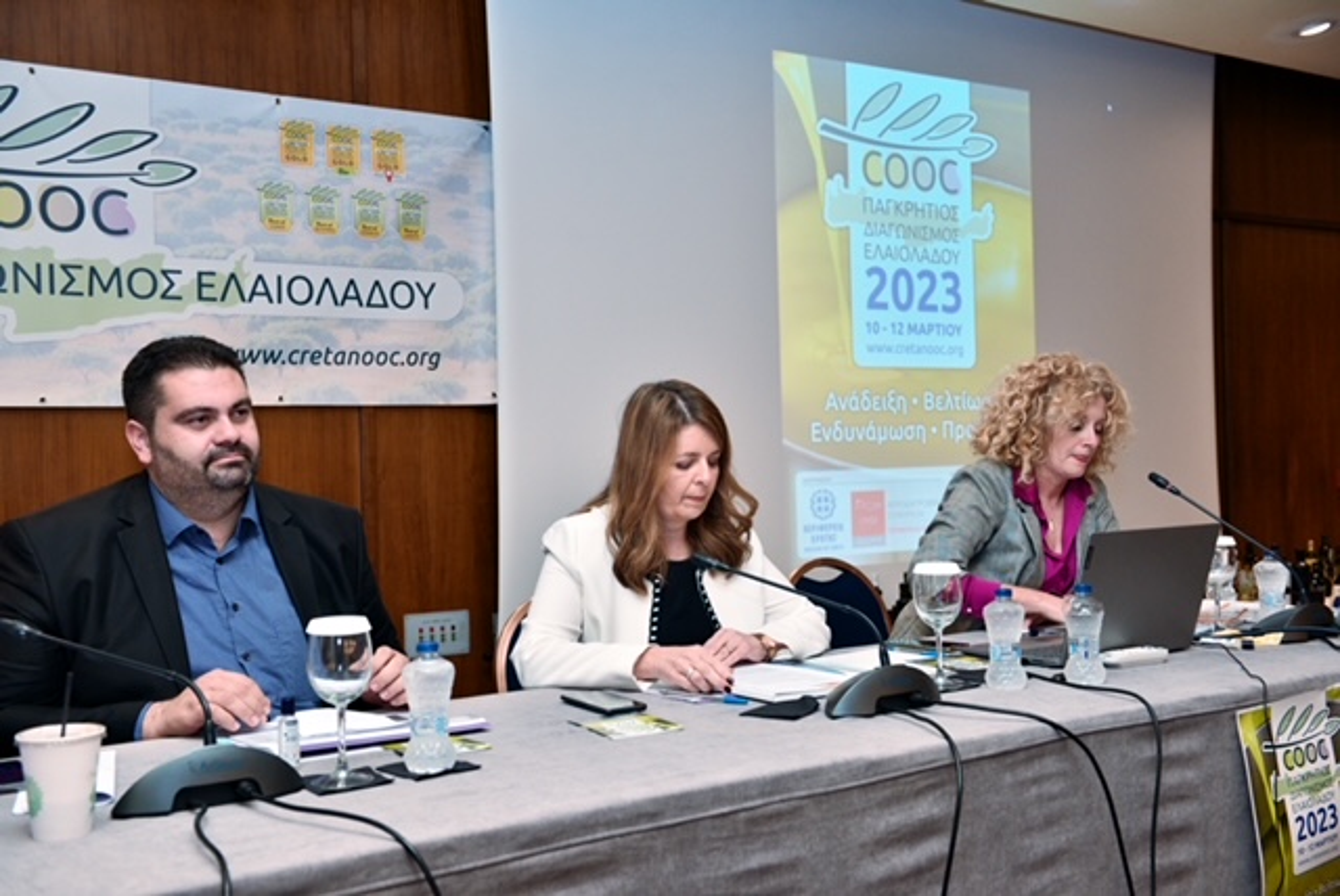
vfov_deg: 35.1
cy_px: 448
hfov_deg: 50.7
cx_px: 670
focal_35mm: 38
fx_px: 1416
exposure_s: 1/125
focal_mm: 38
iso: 800
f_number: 4.5
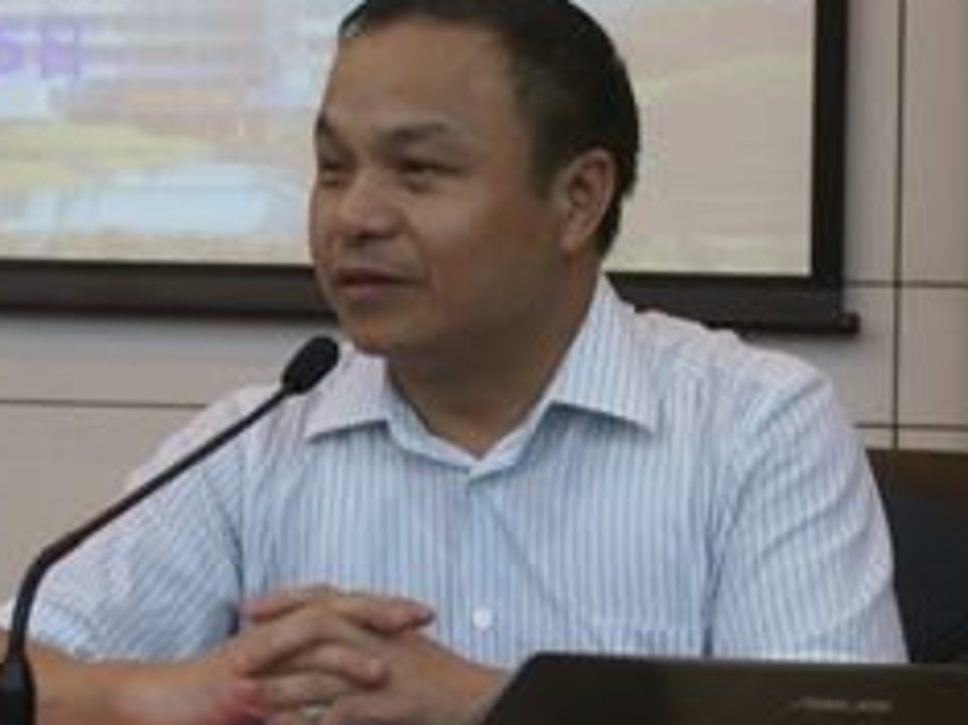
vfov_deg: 12.0
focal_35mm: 123
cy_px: 266
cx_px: 577
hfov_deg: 16.0
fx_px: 3438
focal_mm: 40
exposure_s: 1/15
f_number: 5.6
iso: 400
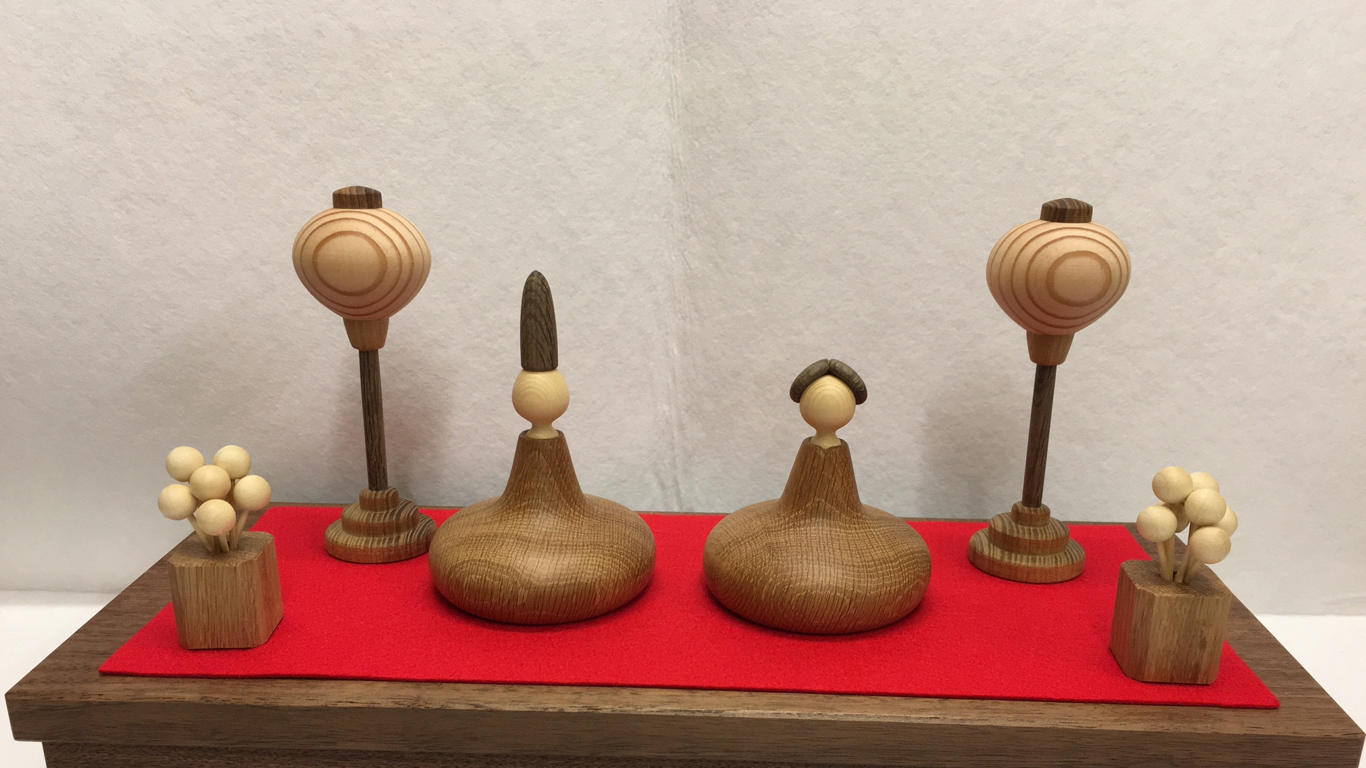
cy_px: 494
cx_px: 680
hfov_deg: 61.0
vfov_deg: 36.4
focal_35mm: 32
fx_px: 1159
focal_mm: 4.15
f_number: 2.2
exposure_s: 1/33
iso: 80
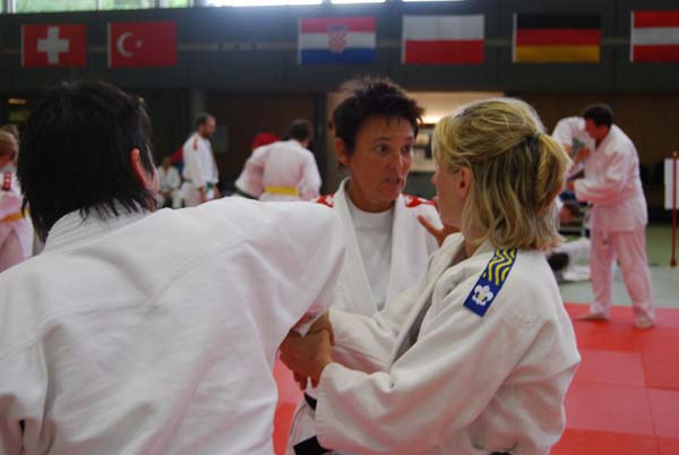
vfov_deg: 28.2
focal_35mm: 48
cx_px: 340
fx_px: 907
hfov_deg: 41.1
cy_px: 228
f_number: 4.5
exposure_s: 1/30
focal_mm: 32
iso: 220
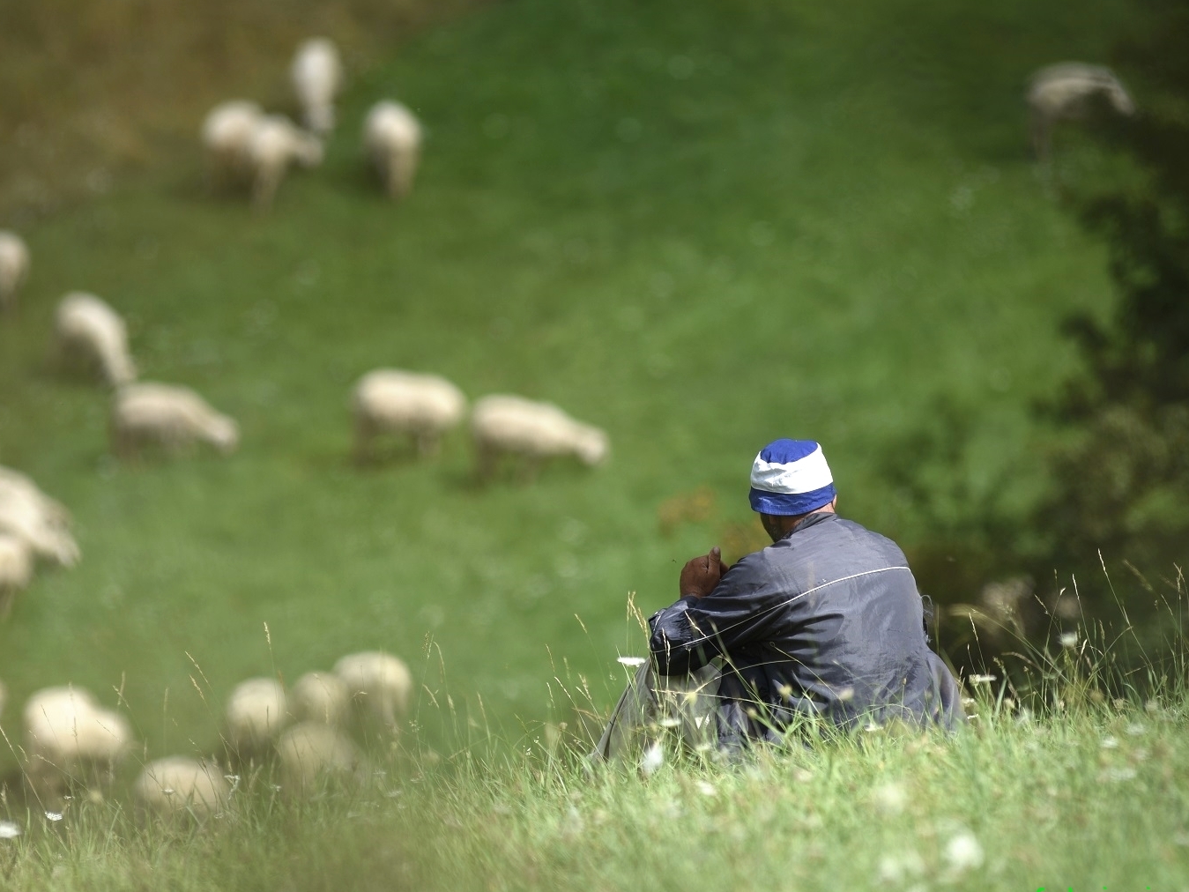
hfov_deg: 5.1
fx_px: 13225
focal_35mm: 385
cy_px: 423
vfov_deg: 3.9
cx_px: 514
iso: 100
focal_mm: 300
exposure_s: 1/1250
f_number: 4
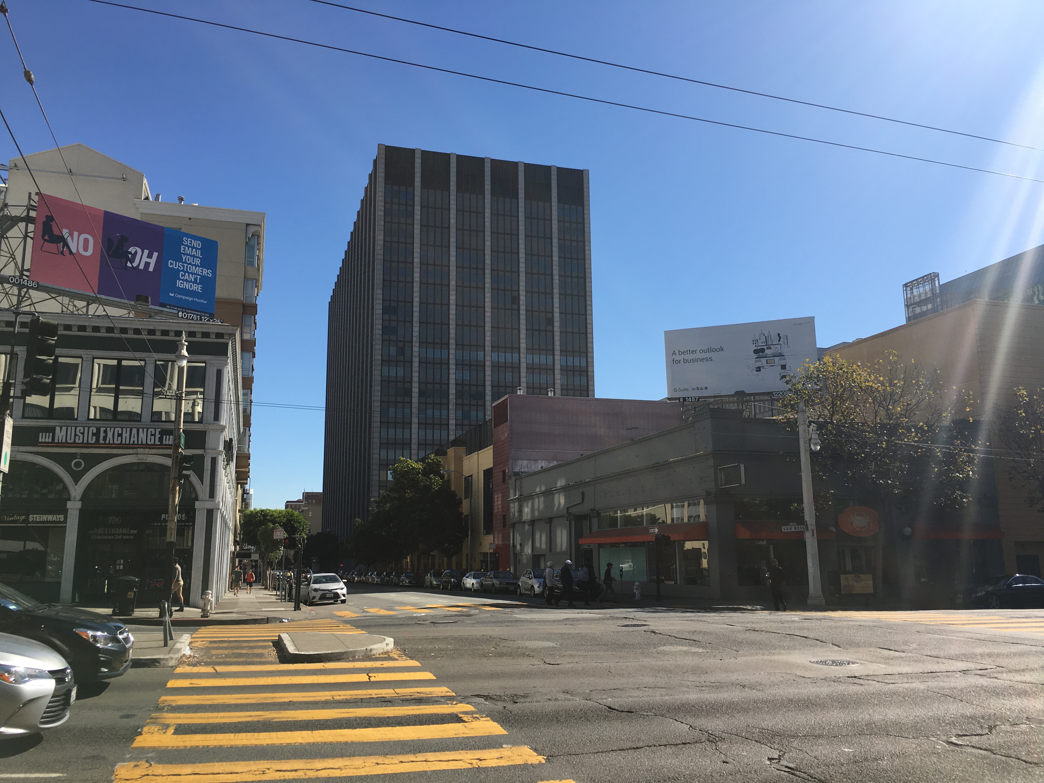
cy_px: 392
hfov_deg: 61.7
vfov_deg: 48.2
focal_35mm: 29
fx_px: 875
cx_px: 522
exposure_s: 1/1789
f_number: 2.2
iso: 25
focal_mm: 4.15
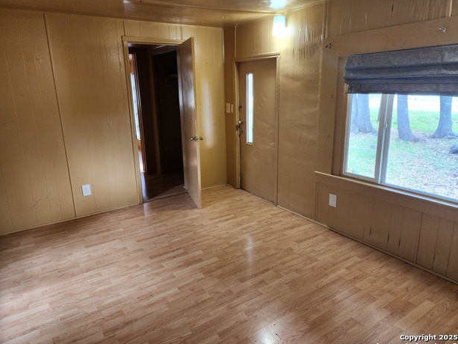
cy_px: 171
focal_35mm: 24
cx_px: 220
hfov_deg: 71.6
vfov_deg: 56.8
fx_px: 318
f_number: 1.8
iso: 250
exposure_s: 1/60
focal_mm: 6.4
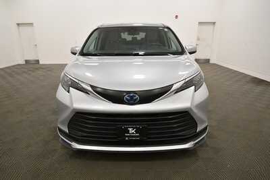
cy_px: 90
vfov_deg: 57.3
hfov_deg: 78.6
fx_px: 165
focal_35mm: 22
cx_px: 135
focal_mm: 15
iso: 800
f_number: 5.3
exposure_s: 1/200
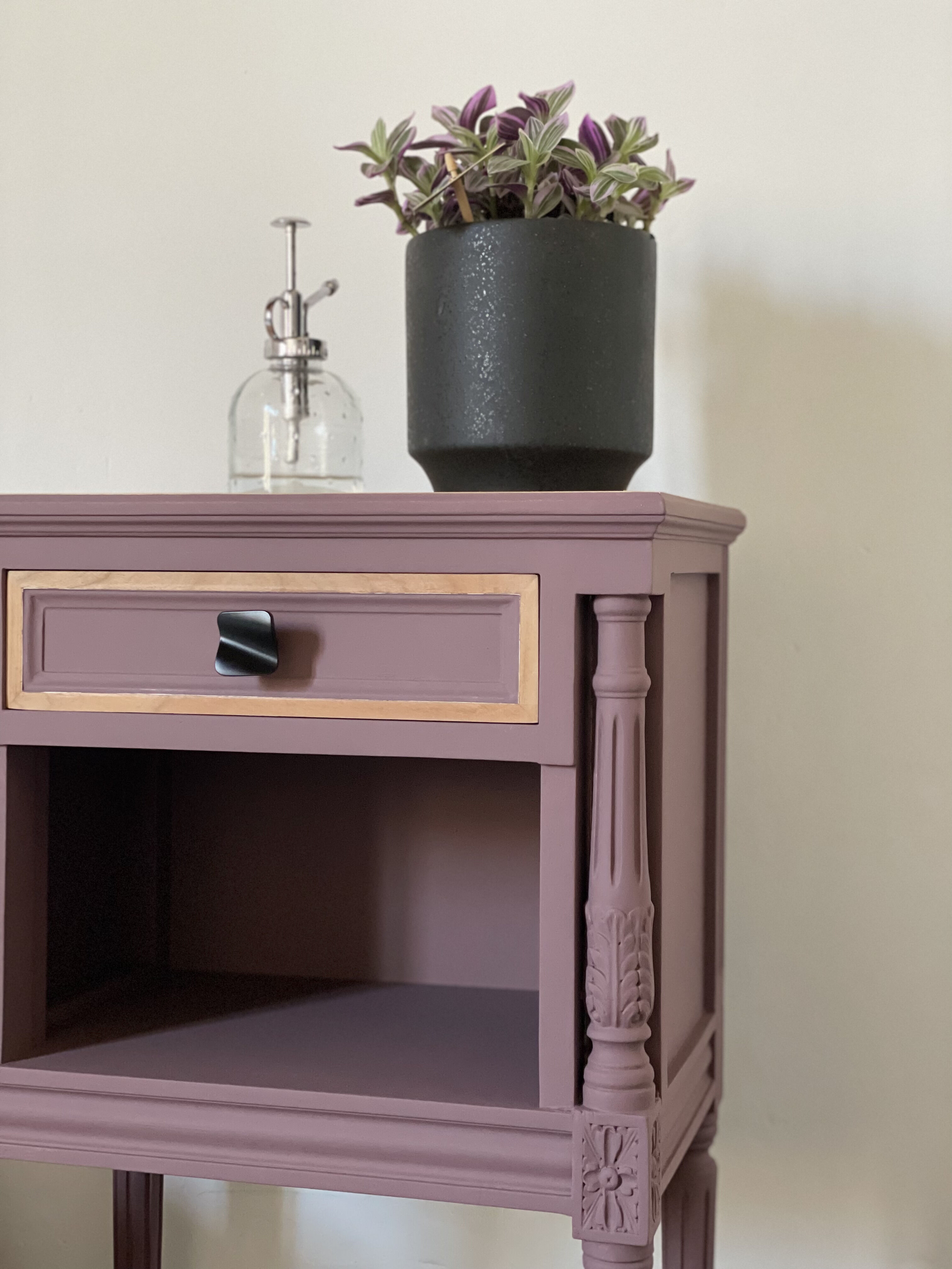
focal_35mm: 52
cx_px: 476
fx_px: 1907
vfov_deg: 36.8
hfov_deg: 28.0
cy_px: 634
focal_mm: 6
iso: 500
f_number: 2
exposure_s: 1/35
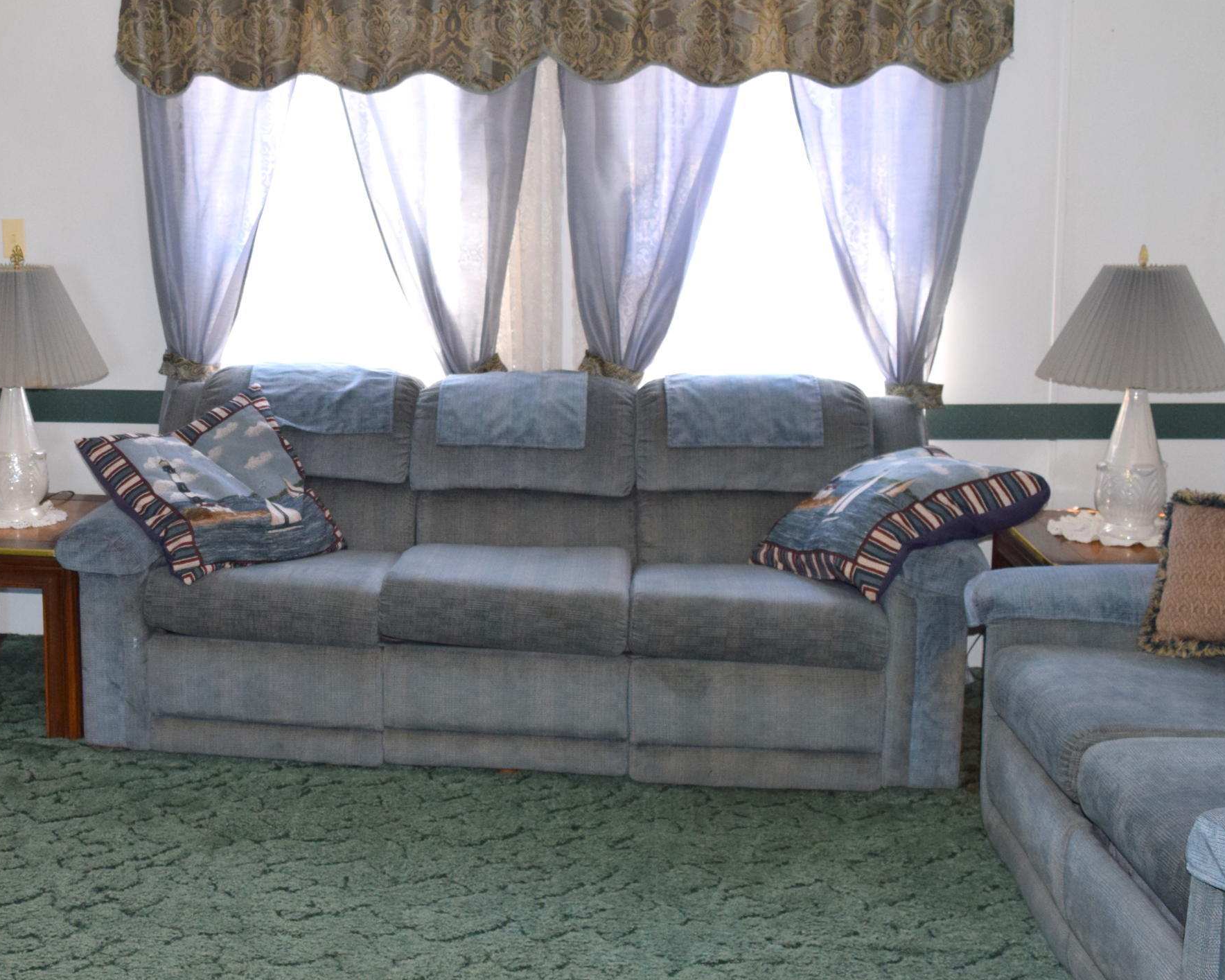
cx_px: 355
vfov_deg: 34.9
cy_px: 436
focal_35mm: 43
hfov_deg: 42.0
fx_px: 1559
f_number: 5.6
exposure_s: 1/125
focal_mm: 18
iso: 800
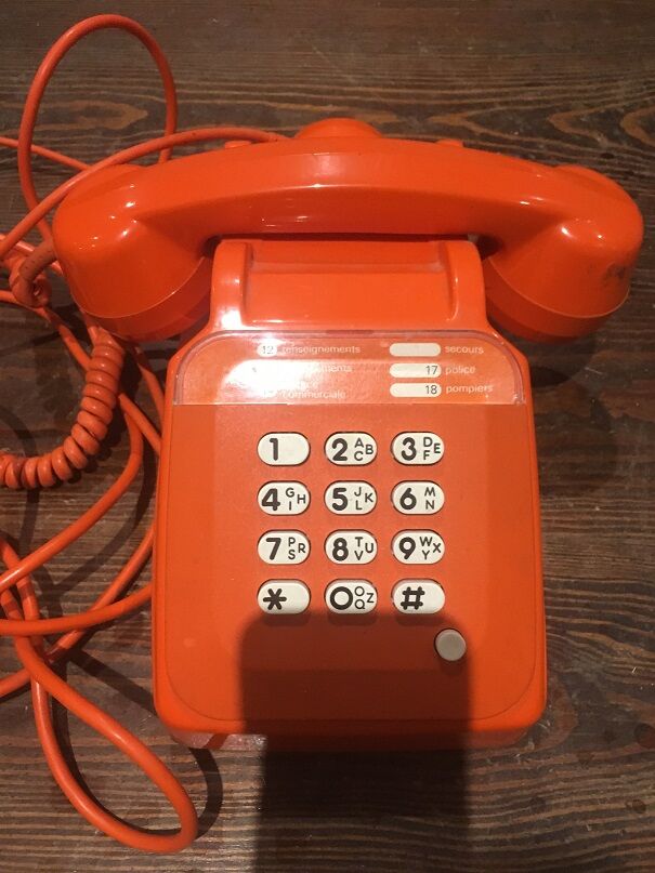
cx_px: 328
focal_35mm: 29
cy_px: 436
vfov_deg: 61.7
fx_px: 732
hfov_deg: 48.2
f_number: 2.2
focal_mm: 4.15
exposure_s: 1/25
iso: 200
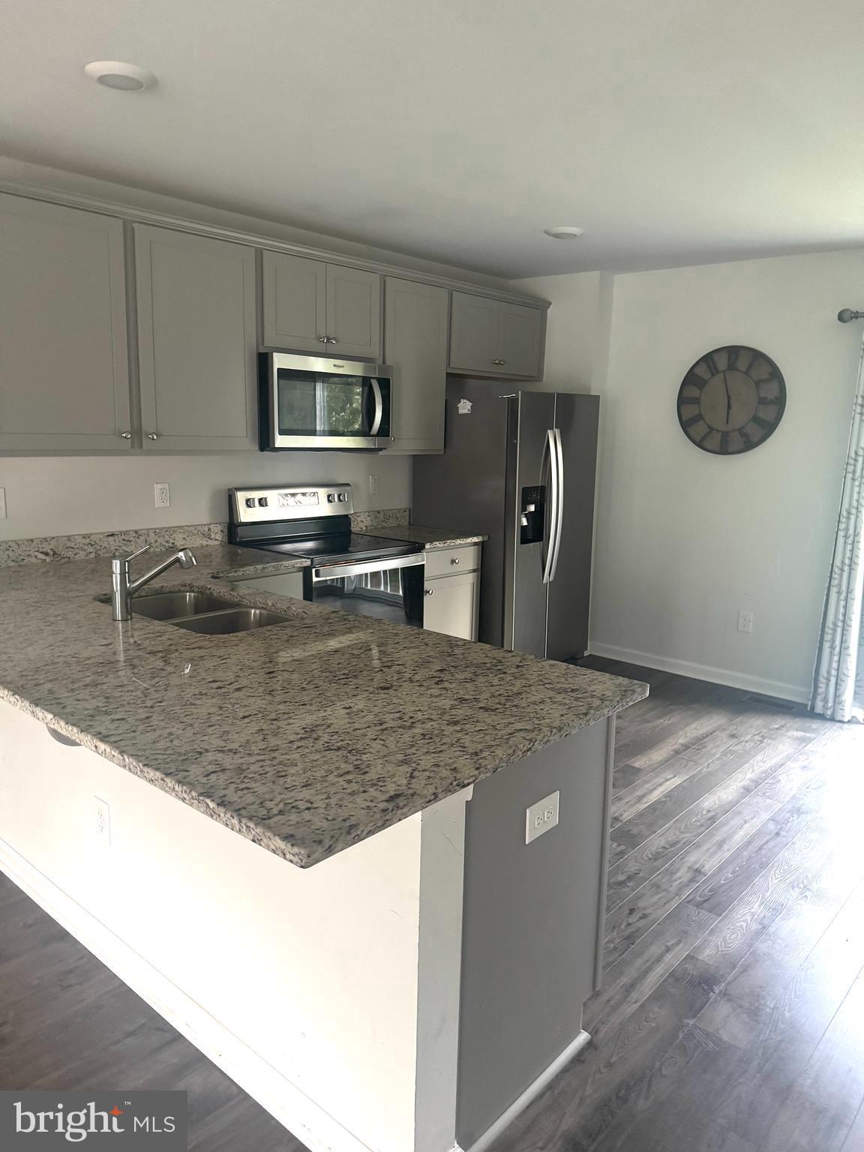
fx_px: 799
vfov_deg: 71.6
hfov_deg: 56.8
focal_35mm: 24
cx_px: 432
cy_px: 576
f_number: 1.78
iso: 1000
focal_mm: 6.76
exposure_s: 1/40
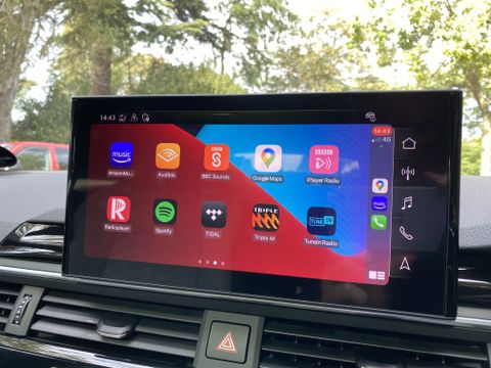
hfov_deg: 67.3
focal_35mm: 26
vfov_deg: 53.1
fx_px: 369
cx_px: 246
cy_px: 184
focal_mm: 4.25
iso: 50
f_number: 1.8
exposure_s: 1/160
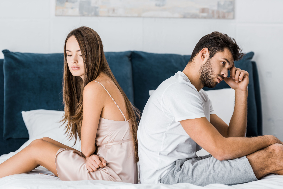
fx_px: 786
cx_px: 142
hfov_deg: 20.4
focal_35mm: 100
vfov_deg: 13.7
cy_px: 94
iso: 100
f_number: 3.2
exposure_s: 1/200
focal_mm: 100
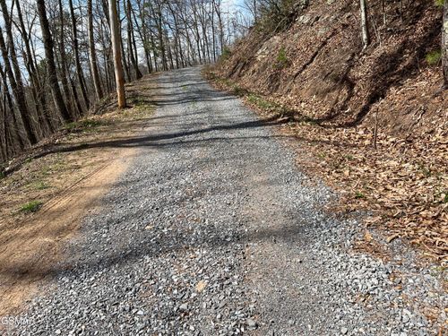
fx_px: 336
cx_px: 224
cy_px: 168
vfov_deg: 53.1
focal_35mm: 26
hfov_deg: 67.3
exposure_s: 1/3356
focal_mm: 5.7
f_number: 1.5
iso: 50
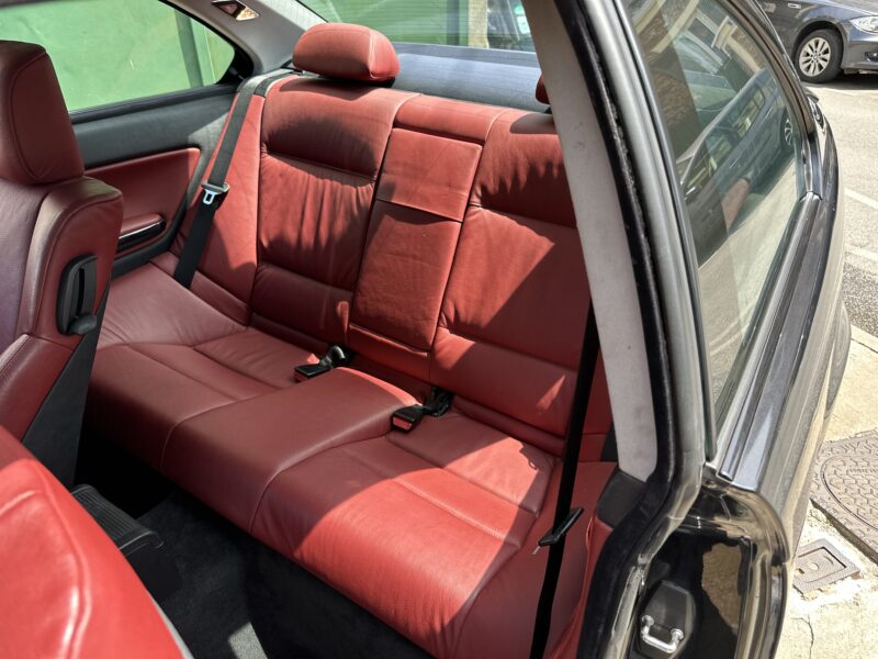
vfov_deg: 56.8
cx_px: 439
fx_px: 609
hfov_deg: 71.6
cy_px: 330
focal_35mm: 24
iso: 80
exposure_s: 1/386
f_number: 1.78
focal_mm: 6.86
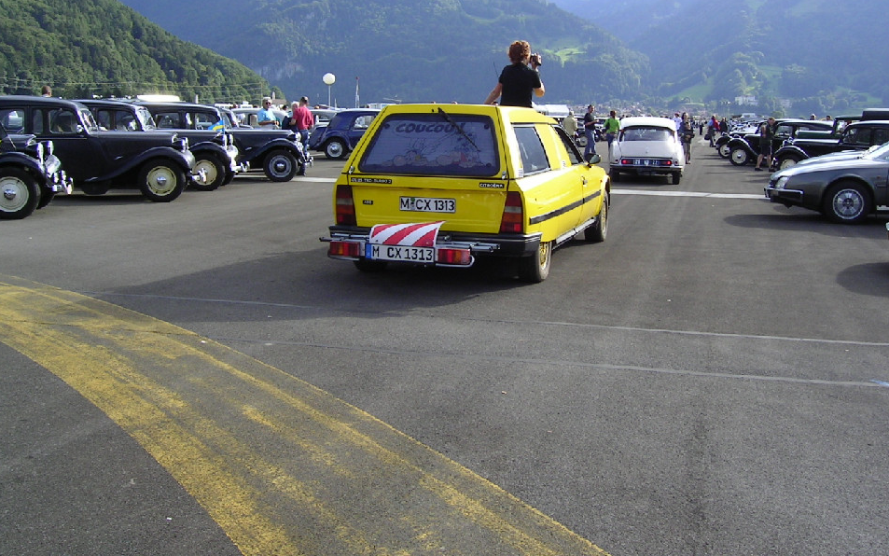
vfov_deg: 31.2
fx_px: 994
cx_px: 472
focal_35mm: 41
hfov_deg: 48.2
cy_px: 228
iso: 50
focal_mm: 5.6
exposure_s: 1/181
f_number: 4.8
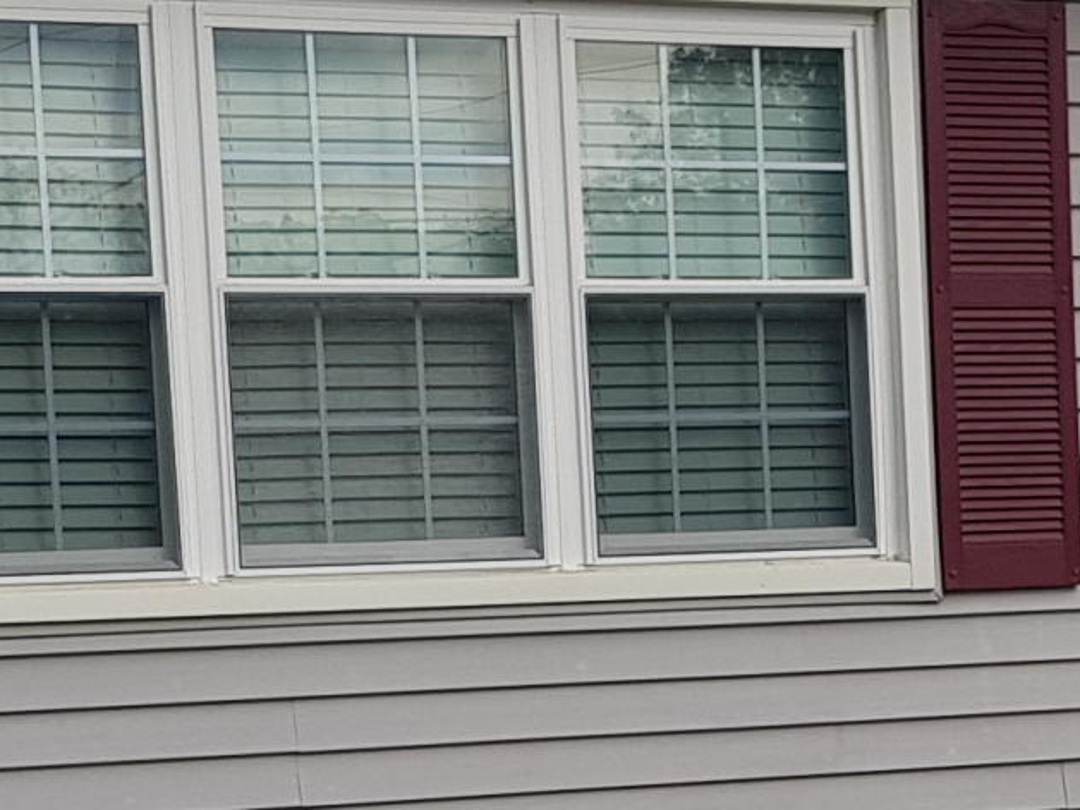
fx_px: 3869
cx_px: 884
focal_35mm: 124
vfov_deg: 11.7
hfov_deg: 15.8
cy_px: 970
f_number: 1.7
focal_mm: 4.2
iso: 40
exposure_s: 1/1156
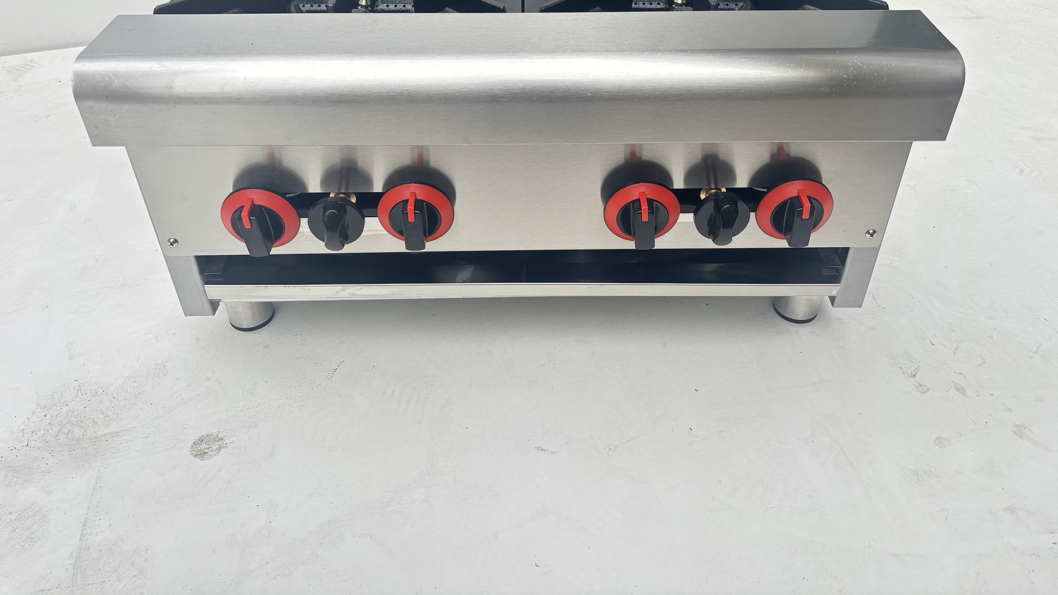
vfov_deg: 39.6
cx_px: 532
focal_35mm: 29
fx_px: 814
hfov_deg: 66.1
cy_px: 189
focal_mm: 5.96
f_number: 1.6
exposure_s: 1/865
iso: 50
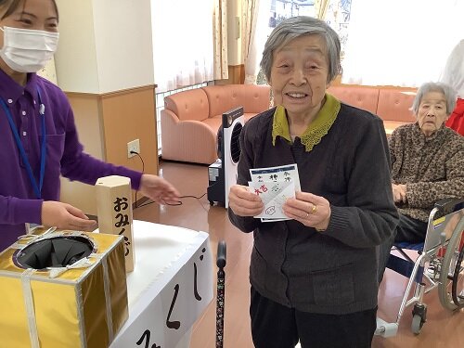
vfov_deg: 45.4
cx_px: 232
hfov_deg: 58.4
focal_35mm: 31
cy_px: 174
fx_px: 416
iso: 80
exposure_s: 1/60
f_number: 2.4
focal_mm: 3.3
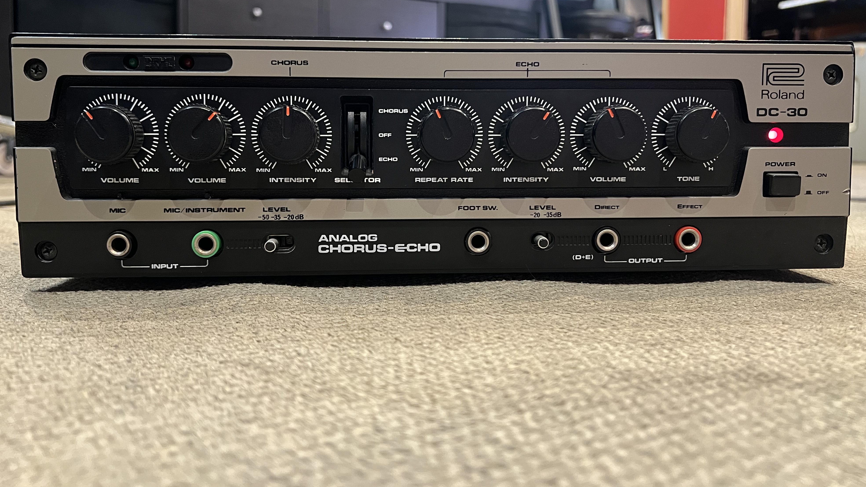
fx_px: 666
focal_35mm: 29
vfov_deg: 40.0
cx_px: 429
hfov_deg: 66.1
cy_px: 189
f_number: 1.5
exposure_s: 1/30
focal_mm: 5.7
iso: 800
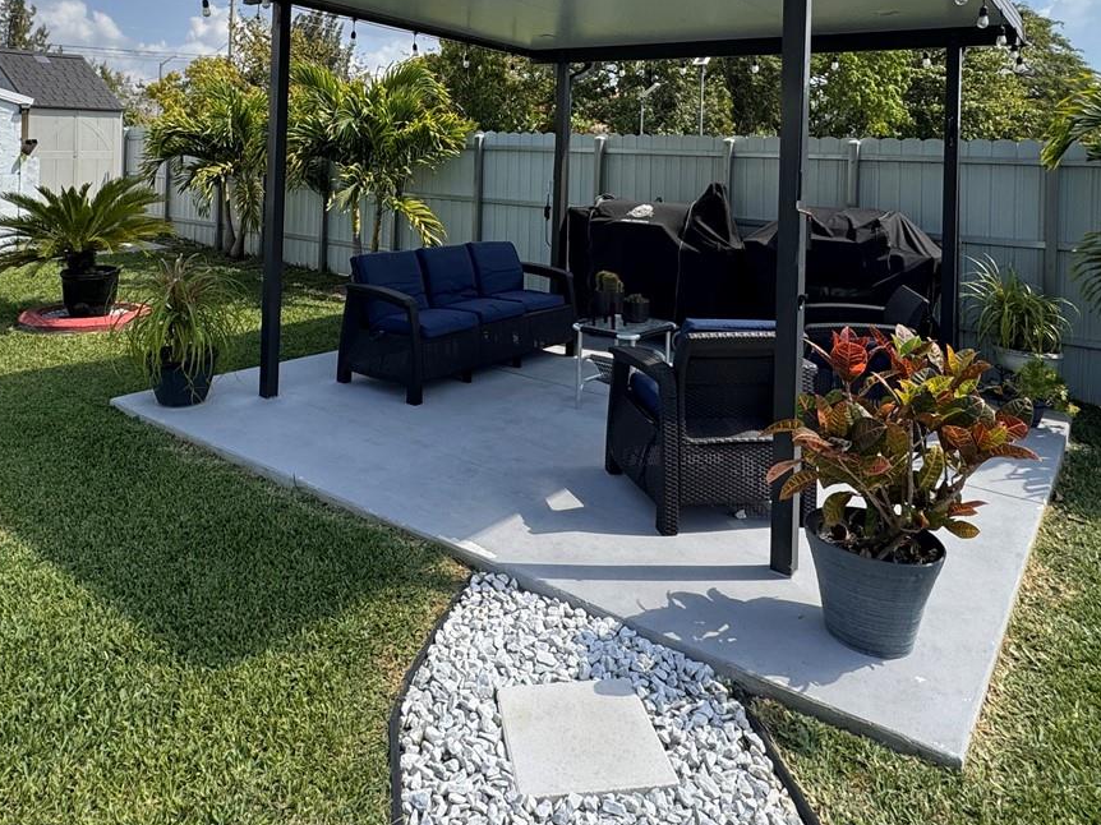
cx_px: 492
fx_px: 827
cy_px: 149
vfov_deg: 49.5
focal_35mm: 26
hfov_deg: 67.1
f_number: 2.2
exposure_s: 1/1277
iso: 50
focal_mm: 2.22
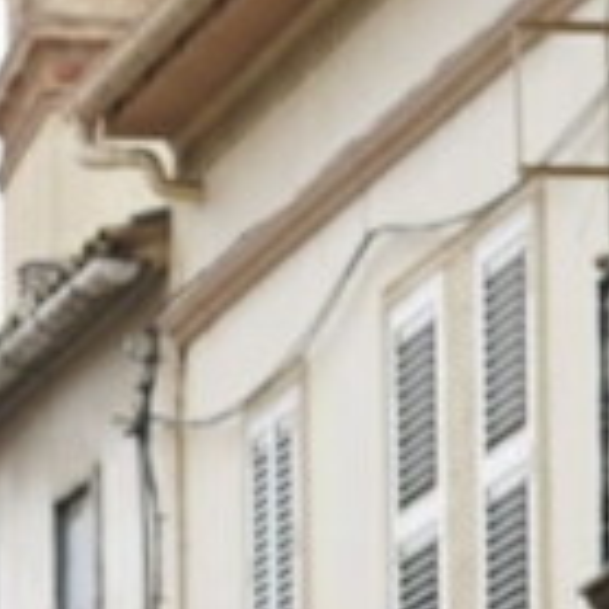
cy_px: 789
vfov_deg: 4.8
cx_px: -911
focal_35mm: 367
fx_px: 7305
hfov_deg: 4.6
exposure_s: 1/250
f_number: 5
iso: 320
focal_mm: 50
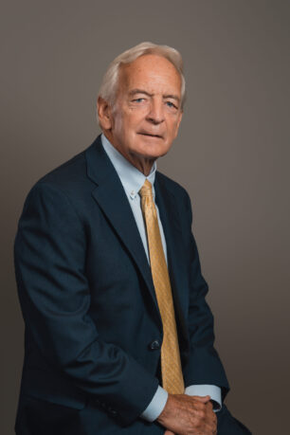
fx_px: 846
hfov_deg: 19.5
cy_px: 218
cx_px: 145
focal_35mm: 70
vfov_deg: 28.8
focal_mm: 70
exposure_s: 1/400
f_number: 4.5
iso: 100
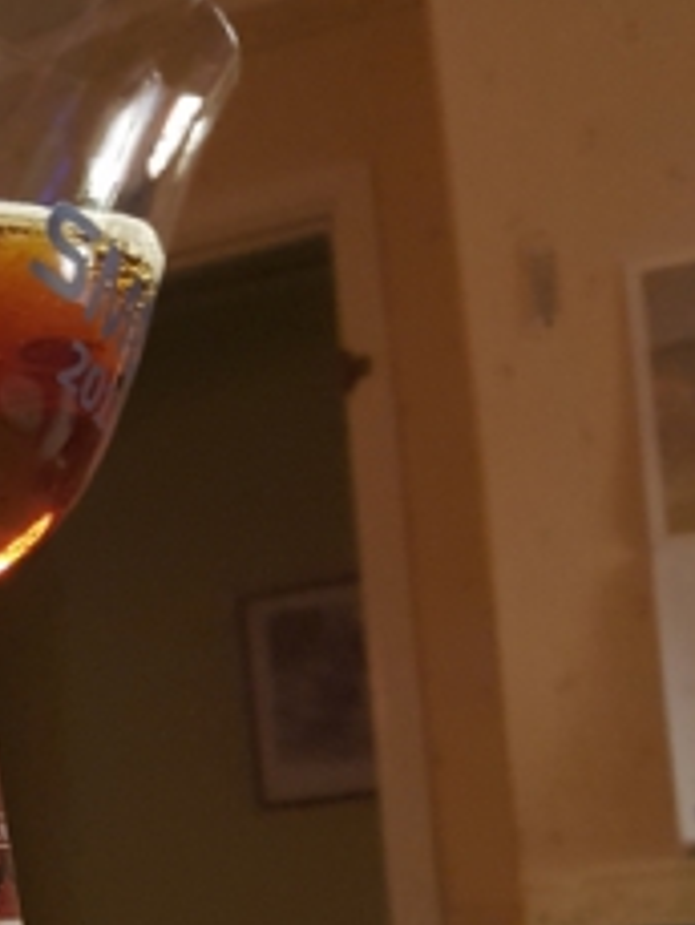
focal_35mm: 68
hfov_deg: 20.0
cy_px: 909
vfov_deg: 27.1
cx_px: -186
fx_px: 1819
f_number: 1.7
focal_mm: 4.2
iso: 250
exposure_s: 1/10
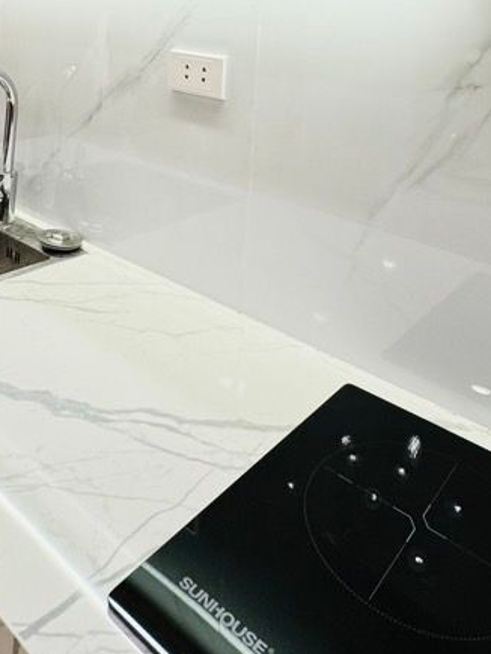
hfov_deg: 43.0
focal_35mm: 33
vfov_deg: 48.1
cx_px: 235
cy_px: 38
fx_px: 623
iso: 125
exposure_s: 1/100
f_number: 2.2
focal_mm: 2.22
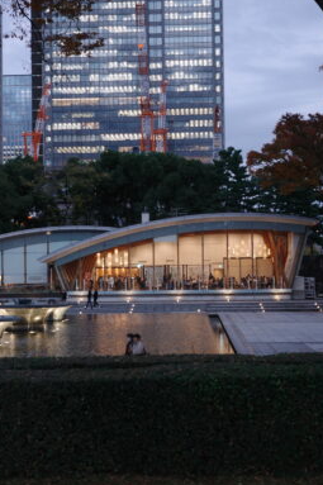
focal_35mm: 69
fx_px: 929
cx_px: 146
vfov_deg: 29.3
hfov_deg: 19.7
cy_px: 232
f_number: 2.8
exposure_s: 1/40
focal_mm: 26
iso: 640
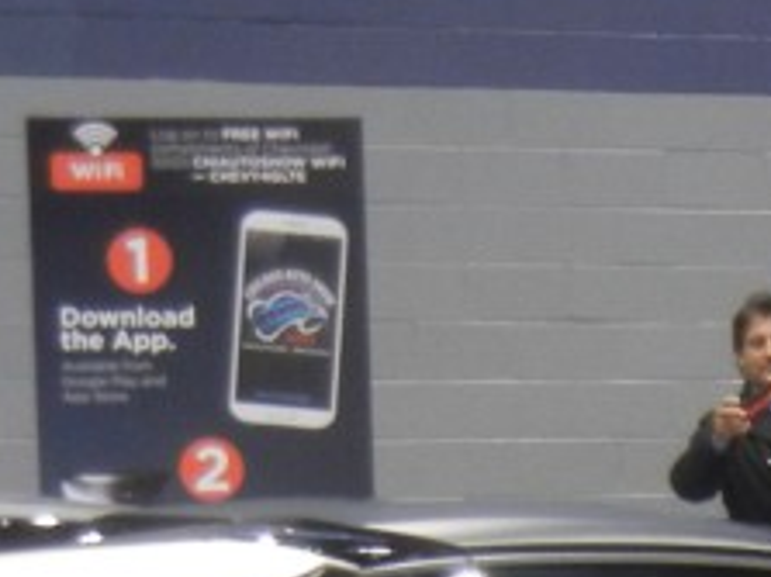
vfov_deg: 4.7
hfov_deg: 6.2
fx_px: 6945
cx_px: 1321
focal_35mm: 312
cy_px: 1292
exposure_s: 1/31.2
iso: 400
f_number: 4.1
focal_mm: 12.2
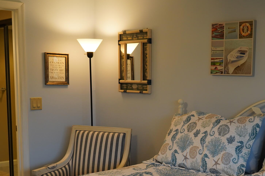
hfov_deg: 34.2
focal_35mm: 58
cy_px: 141
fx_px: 427
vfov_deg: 23.1
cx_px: 175
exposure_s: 1/160
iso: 1000
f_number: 4
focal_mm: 28
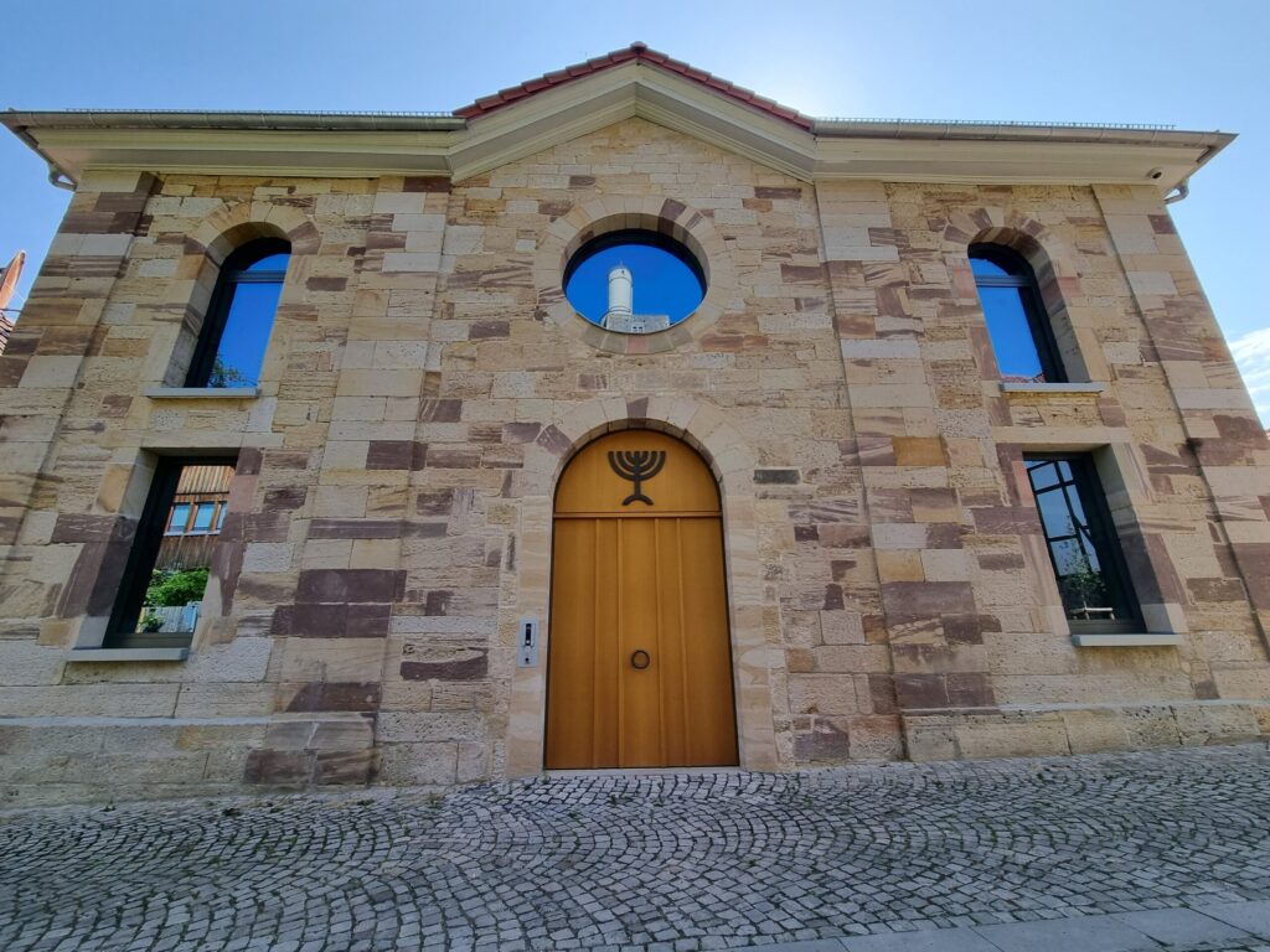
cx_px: 635
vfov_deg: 89.9
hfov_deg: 106.2
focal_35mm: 13
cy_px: 476
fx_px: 477
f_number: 2.2
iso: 50
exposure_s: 1/864
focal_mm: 2.2
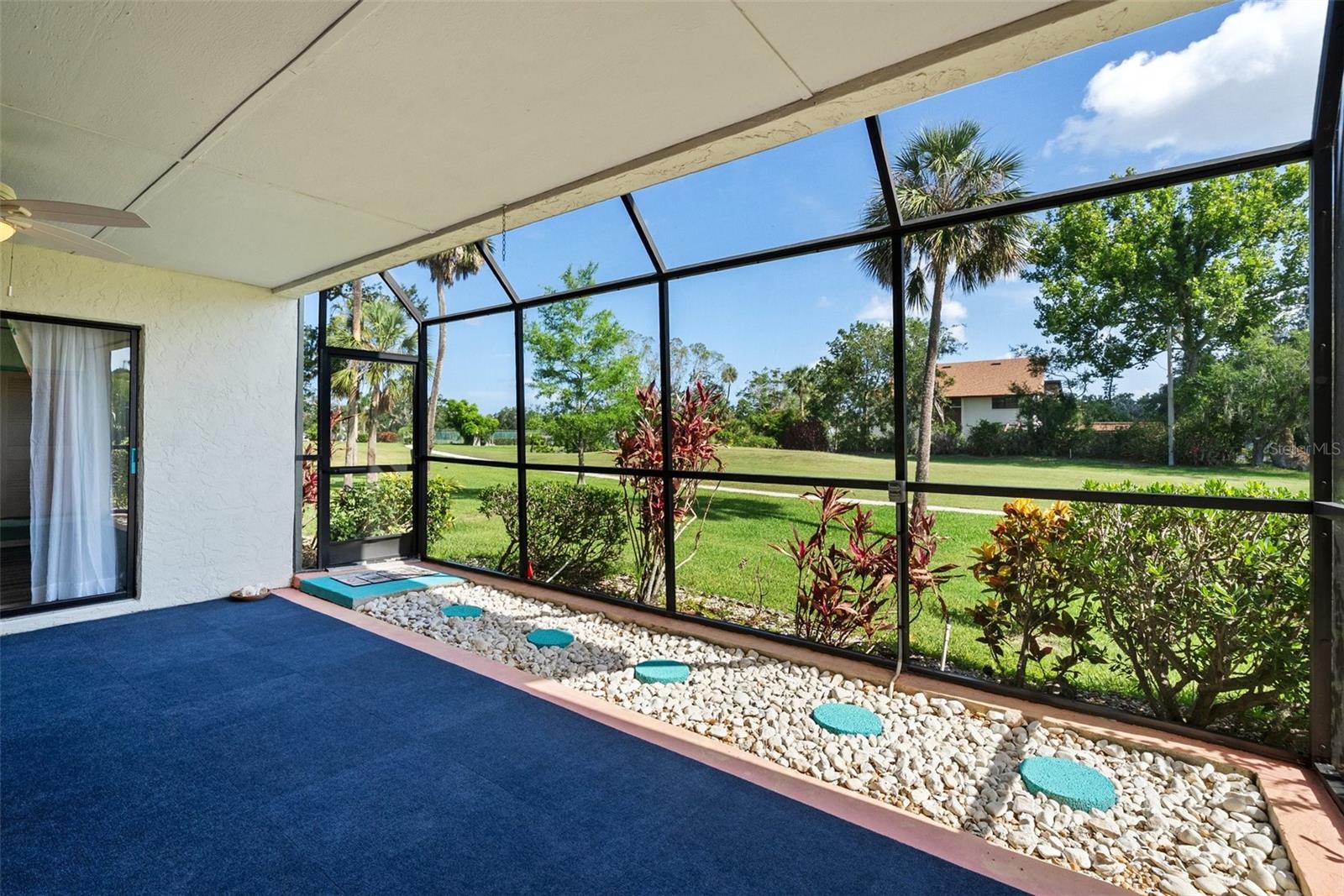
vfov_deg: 77.3
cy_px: 448
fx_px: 560
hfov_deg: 100.4
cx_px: 672
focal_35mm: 15
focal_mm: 15
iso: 400
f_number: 8
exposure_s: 1/125
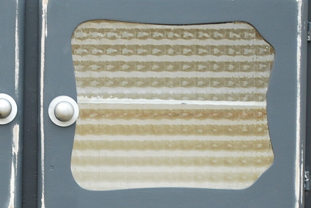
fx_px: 1522
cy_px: 204
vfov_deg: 7.8
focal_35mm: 176
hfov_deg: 11.6
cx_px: 42
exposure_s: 1/40
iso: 200
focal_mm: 48
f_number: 5.6
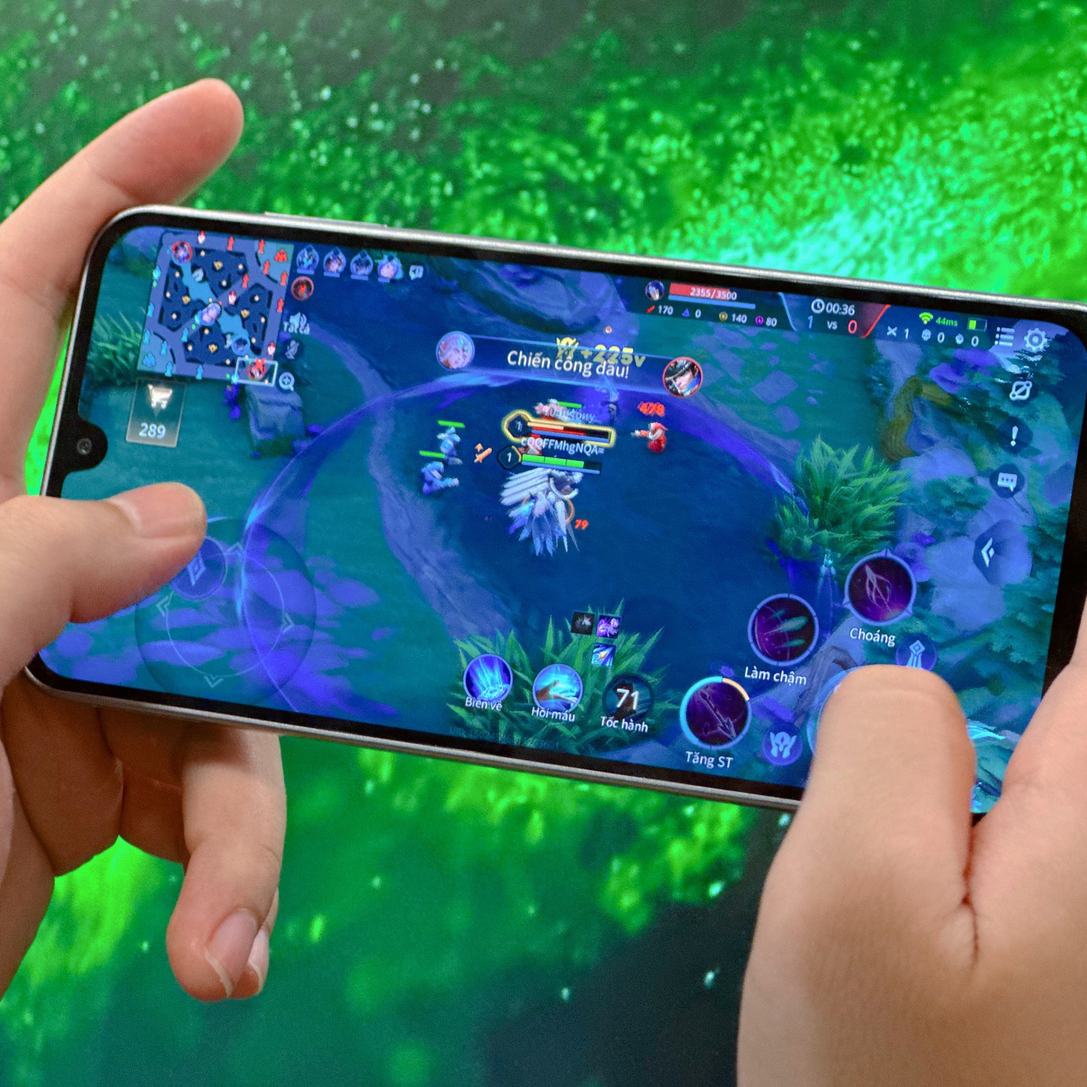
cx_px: 576
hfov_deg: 19.1
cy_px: 544
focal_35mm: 91
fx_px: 3233
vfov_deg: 19.1
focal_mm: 9
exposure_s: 1/31
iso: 400
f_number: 2.8
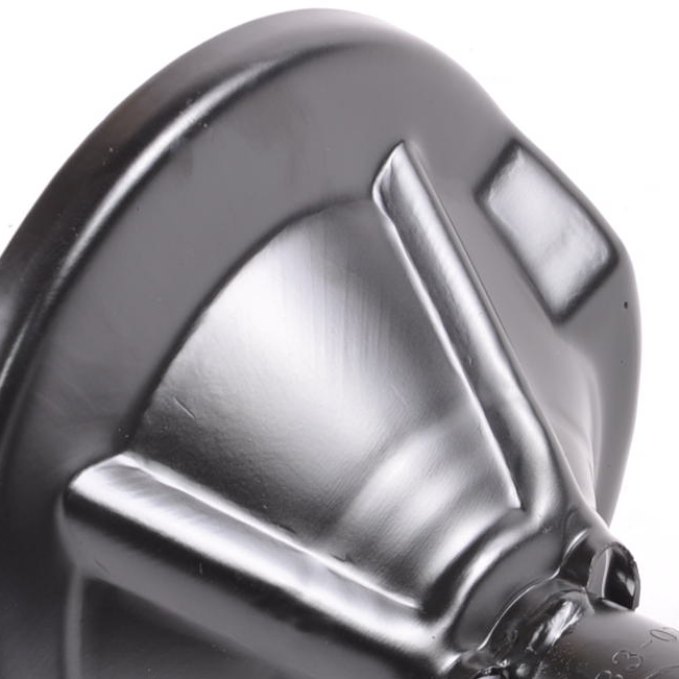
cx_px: 678
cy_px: 693
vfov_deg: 9.9
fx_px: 3906
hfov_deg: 9.9
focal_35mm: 176
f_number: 13
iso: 200
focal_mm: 42
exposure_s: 1/100
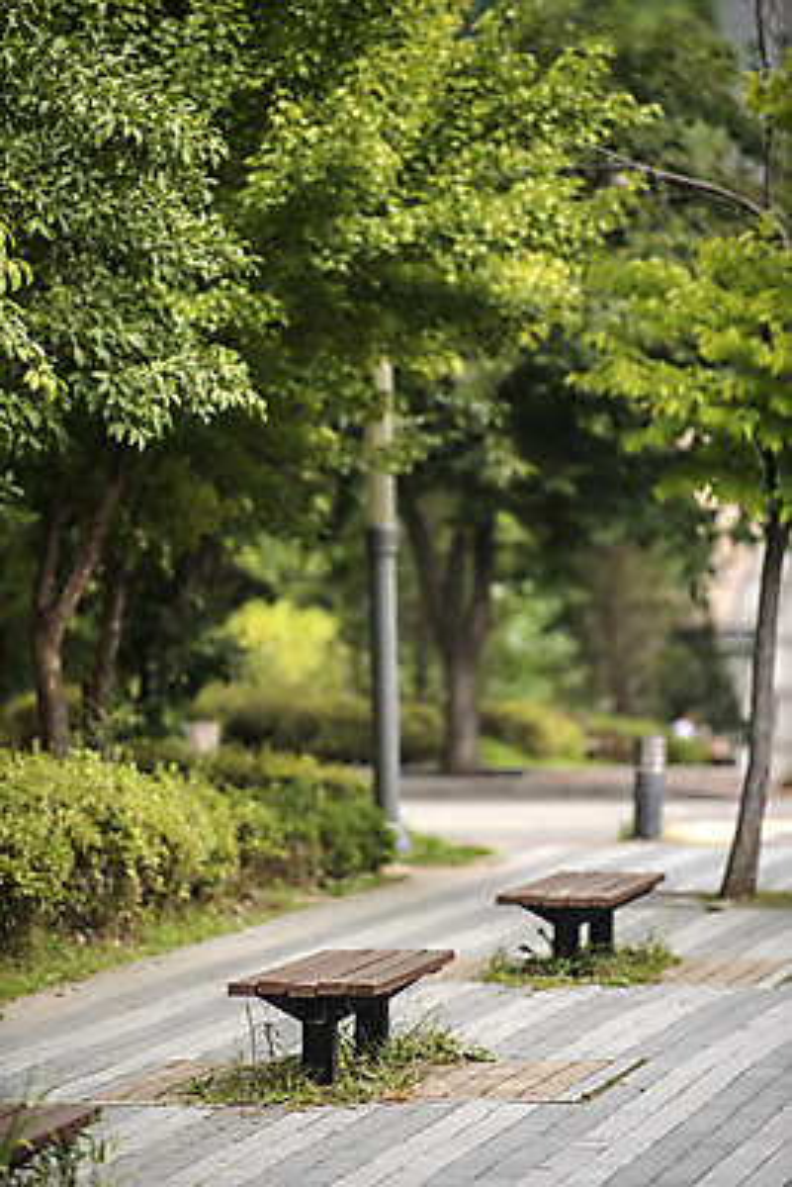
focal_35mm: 200
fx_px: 6594
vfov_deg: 10.3
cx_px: 396
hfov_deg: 6.9
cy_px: 594
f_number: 2.8
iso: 200
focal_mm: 200
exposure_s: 1/320
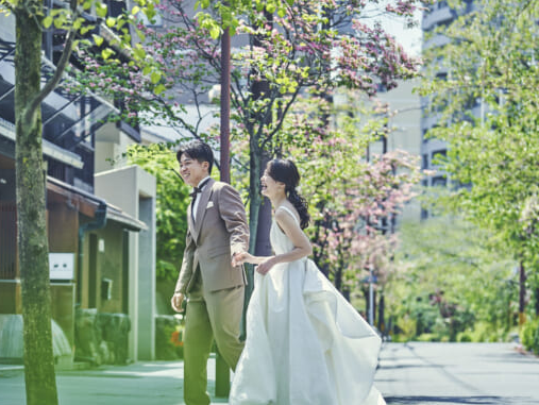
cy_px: 229
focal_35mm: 161
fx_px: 2509
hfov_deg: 12.3
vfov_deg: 9.2
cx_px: 190
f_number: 4
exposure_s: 1/250
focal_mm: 118
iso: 100
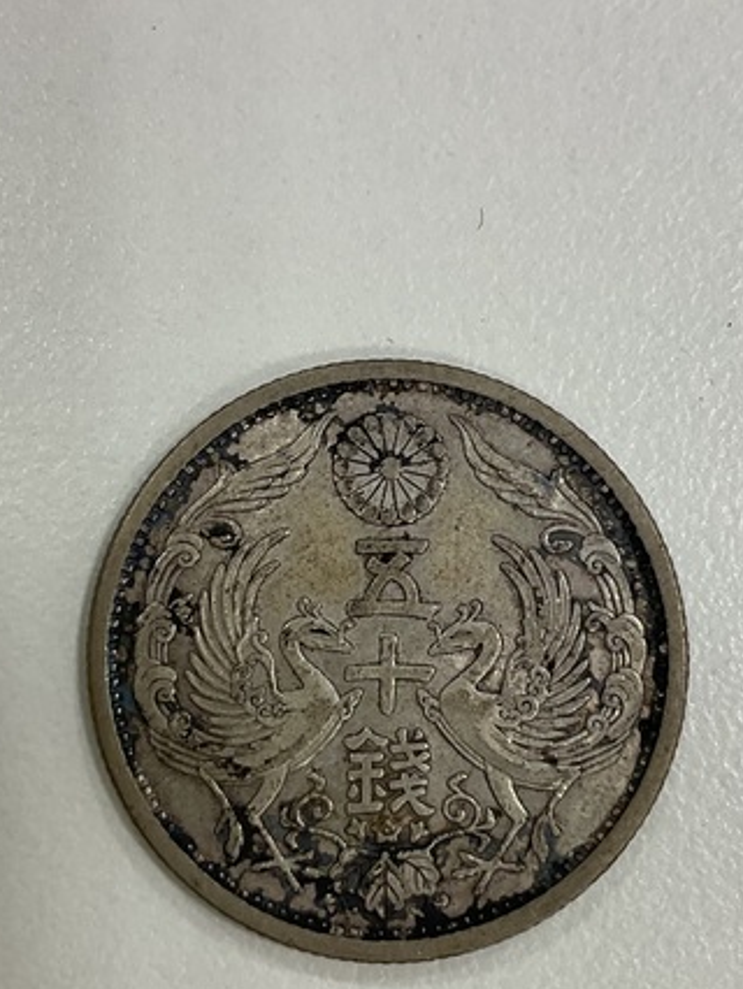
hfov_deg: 25.3
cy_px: 616
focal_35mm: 58
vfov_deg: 33.1
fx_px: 1658
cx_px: 374
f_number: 1.8
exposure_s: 1/100
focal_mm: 3
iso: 32
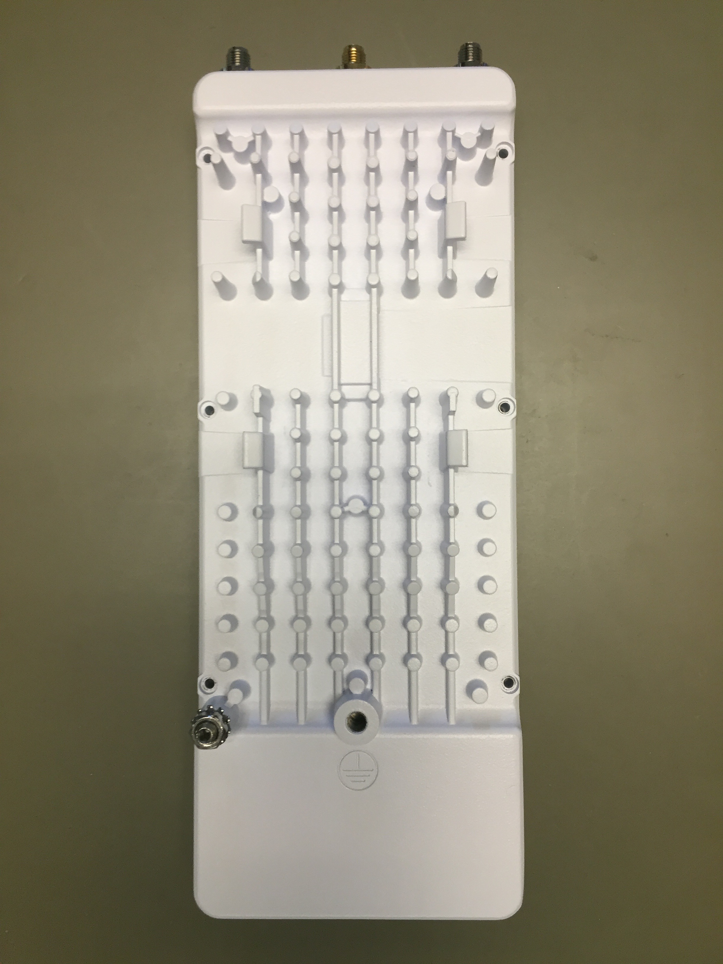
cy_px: 482
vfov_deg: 61.7
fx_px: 808
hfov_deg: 48.2
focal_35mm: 29
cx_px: 362
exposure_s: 1/30
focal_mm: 4.15
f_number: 2.2
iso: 32
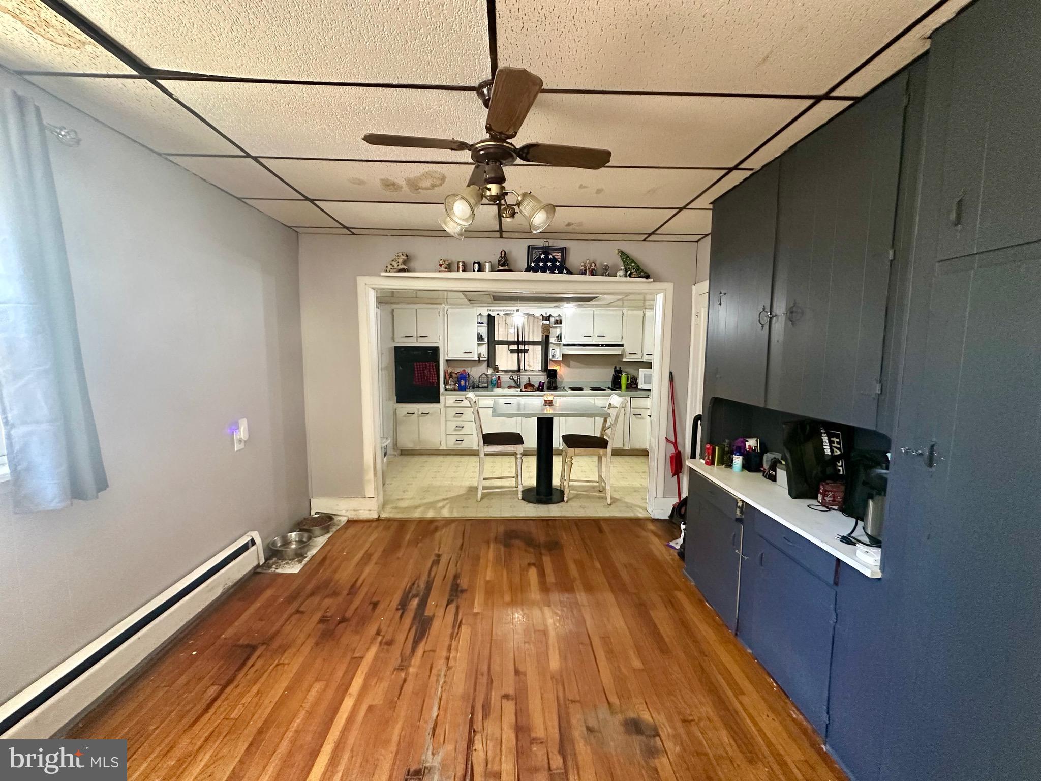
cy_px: 390
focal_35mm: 14
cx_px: 520
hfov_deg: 102.1
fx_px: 421
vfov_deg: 85.7
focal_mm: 2.22
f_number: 2.2
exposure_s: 1/60
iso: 400
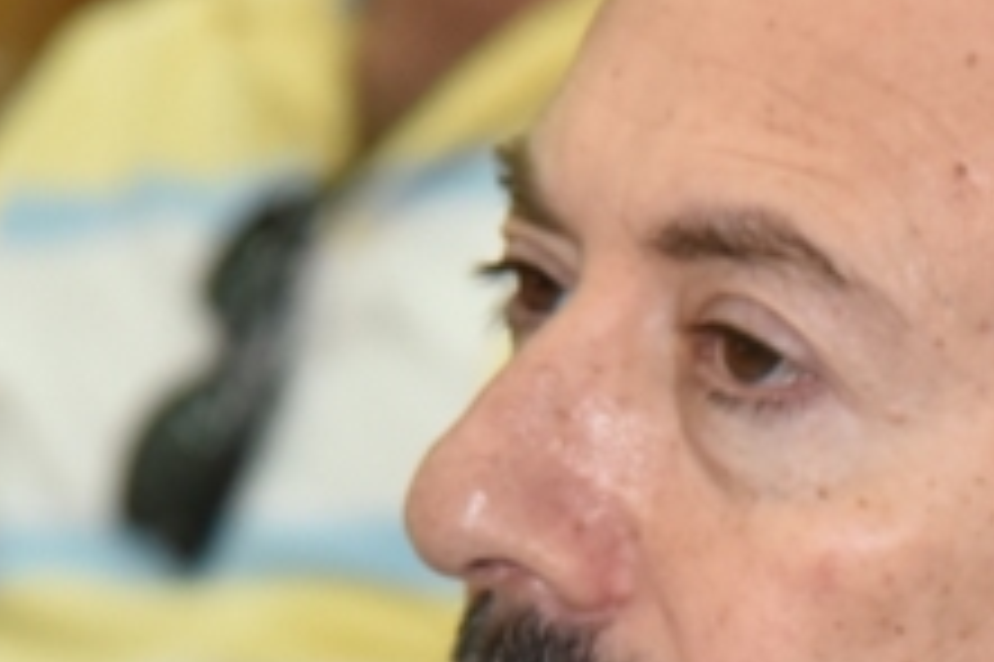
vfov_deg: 2.6
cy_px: 808
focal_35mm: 520
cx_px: 936
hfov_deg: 4.0
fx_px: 14347
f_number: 5.6
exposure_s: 1/200
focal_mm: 112
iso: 1600
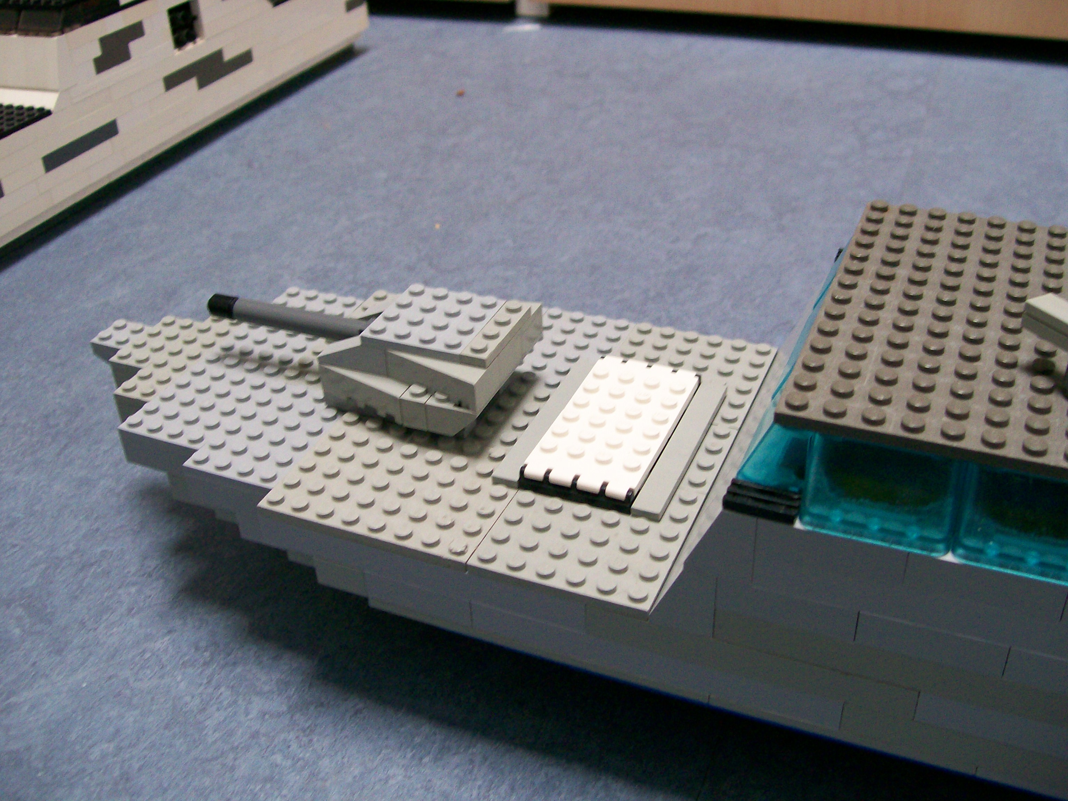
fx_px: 1111
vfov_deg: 39.7
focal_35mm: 36
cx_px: 534
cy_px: 400
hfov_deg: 51.4
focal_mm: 6
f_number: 2.7
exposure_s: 1/24.9
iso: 160
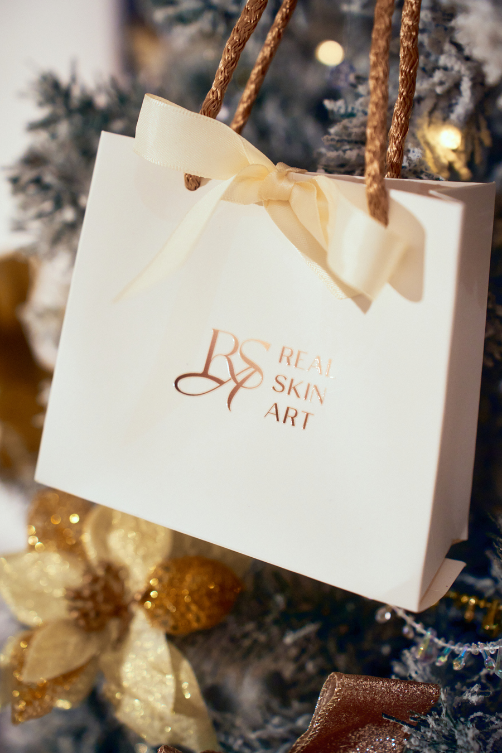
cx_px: 251
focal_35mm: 60
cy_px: 376
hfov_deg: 22.6
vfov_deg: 33.4
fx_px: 1255
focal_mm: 60
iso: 800
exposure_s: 1/640
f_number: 3.5
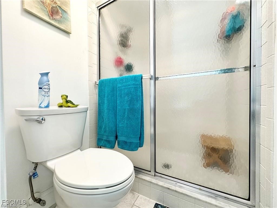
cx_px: 138
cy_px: 104
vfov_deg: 85.7
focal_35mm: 14
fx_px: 112
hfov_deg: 102.1
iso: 200
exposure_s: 1/120
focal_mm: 2.22
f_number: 2.2
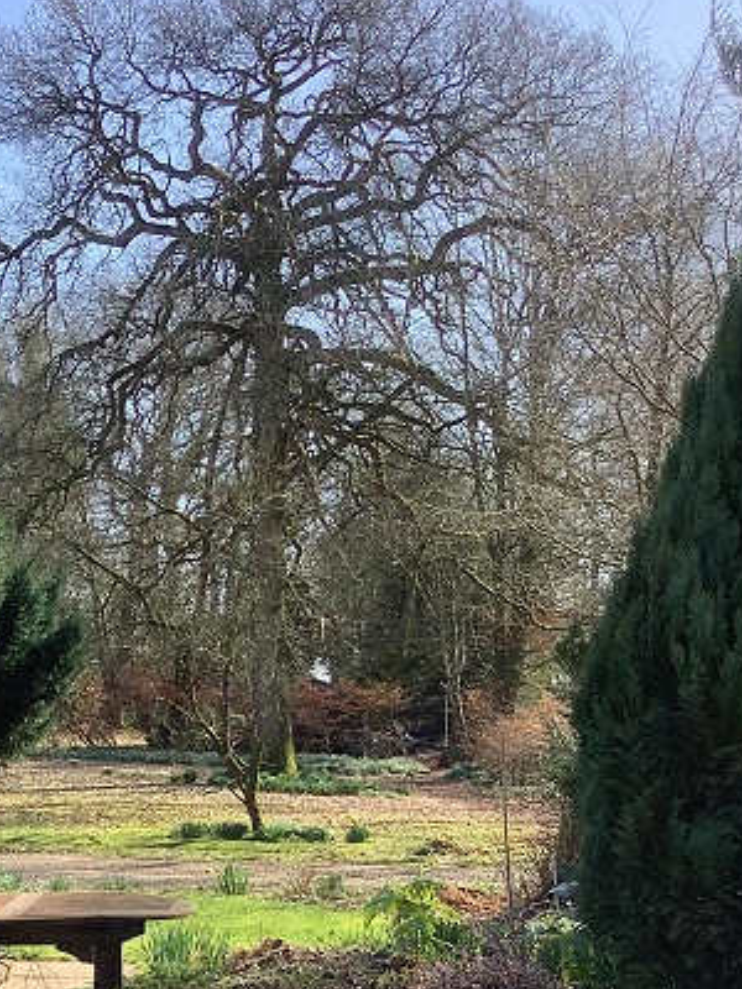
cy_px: 717
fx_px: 1915
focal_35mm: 67
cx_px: 114
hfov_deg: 21.6
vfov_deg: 28.6
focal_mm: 3.3
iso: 25
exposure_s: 1/369
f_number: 2.4
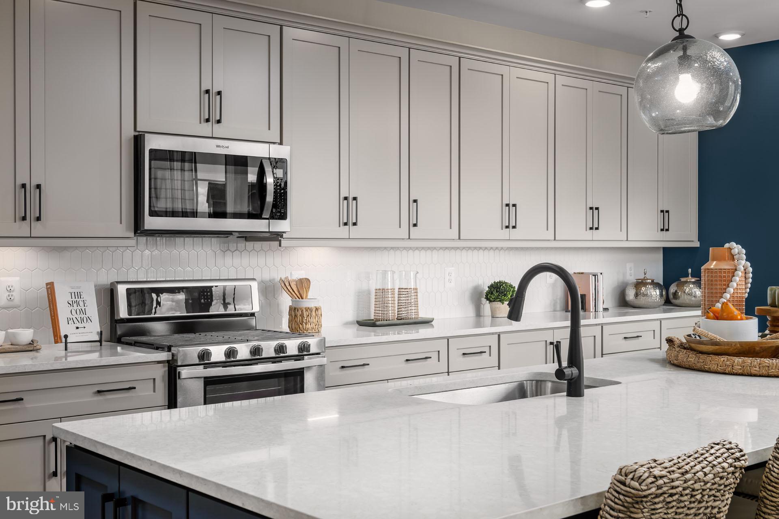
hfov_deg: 44.5
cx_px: 390
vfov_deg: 30.5
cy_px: 260
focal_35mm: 44
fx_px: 952
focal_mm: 44
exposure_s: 1/200
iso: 200
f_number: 10
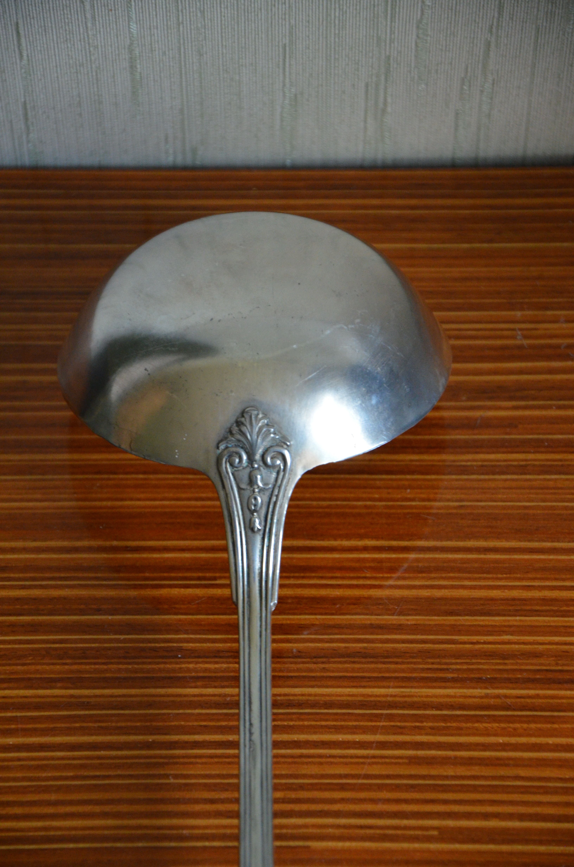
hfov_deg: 8.7
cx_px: 287
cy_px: 434
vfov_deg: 13.1
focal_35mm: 158
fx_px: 3784
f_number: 5.6
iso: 1600
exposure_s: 1/50
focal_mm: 105
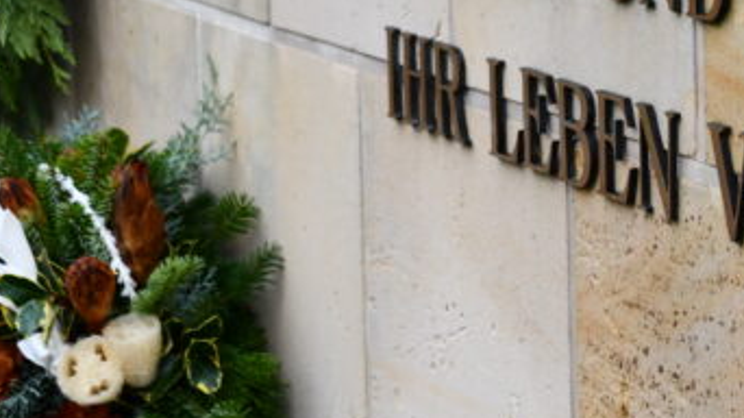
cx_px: 535
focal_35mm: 171
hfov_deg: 12.6
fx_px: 3372
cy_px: -78
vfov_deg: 7.0
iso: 450
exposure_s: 1/250
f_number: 4.2
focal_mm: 40
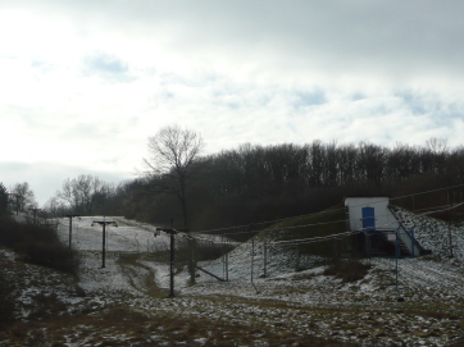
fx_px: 1031
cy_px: 184
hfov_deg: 25.3
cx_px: 190
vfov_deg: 19.1
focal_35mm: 77
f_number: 4.4
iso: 100
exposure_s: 1/1300
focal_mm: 9.5
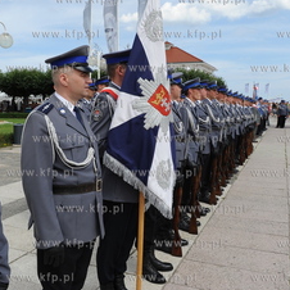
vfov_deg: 45.9
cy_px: 121
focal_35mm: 36
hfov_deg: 46.0
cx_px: 135
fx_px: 341
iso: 400
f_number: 11
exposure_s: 1/500
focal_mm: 24
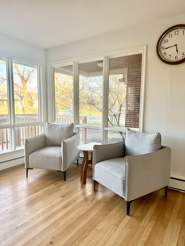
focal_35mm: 24
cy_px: 123
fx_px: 171
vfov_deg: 71.6
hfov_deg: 56.8
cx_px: 92
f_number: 1.78
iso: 100
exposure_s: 1/123
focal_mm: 6.76
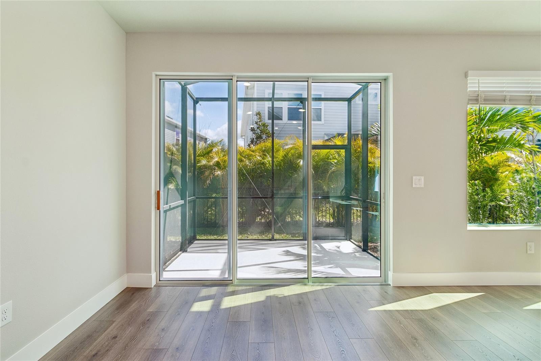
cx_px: 270
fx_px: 225
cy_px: 180
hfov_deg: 100.4
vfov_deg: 77.3
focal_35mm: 15
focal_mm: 10
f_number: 7.1
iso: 100
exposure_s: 1/25
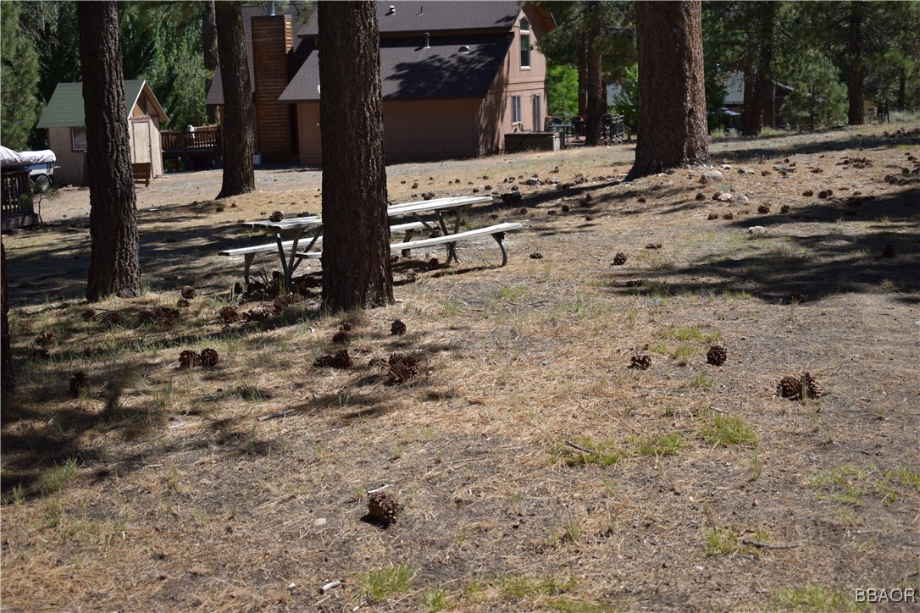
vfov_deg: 26.5
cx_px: 460
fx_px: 1303
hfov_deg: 38.9
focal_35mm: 51
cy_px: 306
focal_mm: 34
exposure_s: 1/640
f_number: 4.5
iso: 100
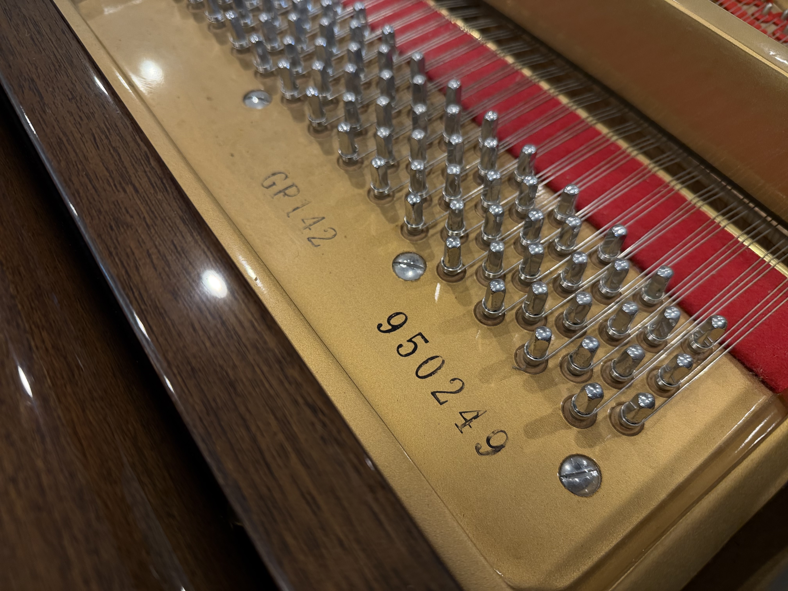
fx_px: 546
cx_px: 394
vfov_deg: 56.8
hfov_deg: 71.6
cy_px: 296
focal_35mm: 24
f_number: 1.78
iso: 250
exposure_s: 1/60
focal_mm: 6.76
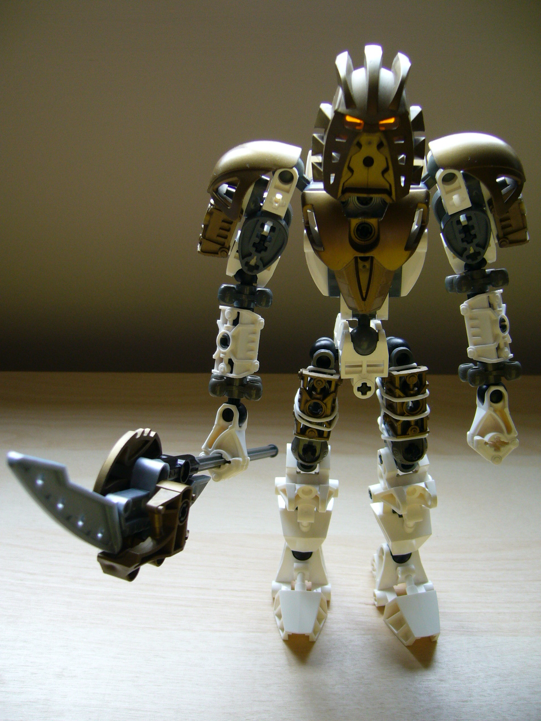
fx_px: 729
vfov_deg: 52.6
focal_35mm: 35
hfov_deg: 40.7
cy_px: 360
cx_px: 270
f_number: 2.8
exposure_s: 1/100
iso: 100
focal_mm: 5.8
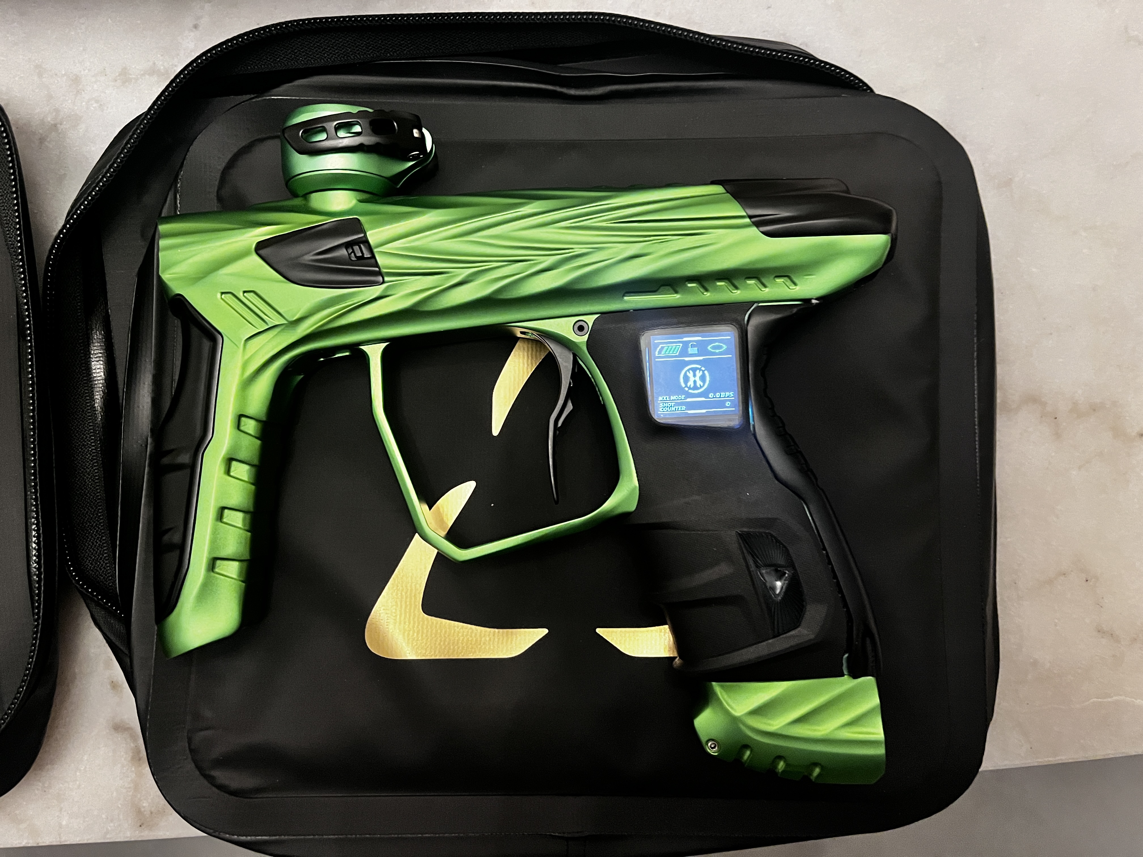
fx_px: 859
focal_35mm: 26
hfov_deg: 67.3
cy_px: 428
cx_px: 572
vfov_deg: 53.1
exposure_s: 1/30
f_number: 1.6
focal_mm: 5.1
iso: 500
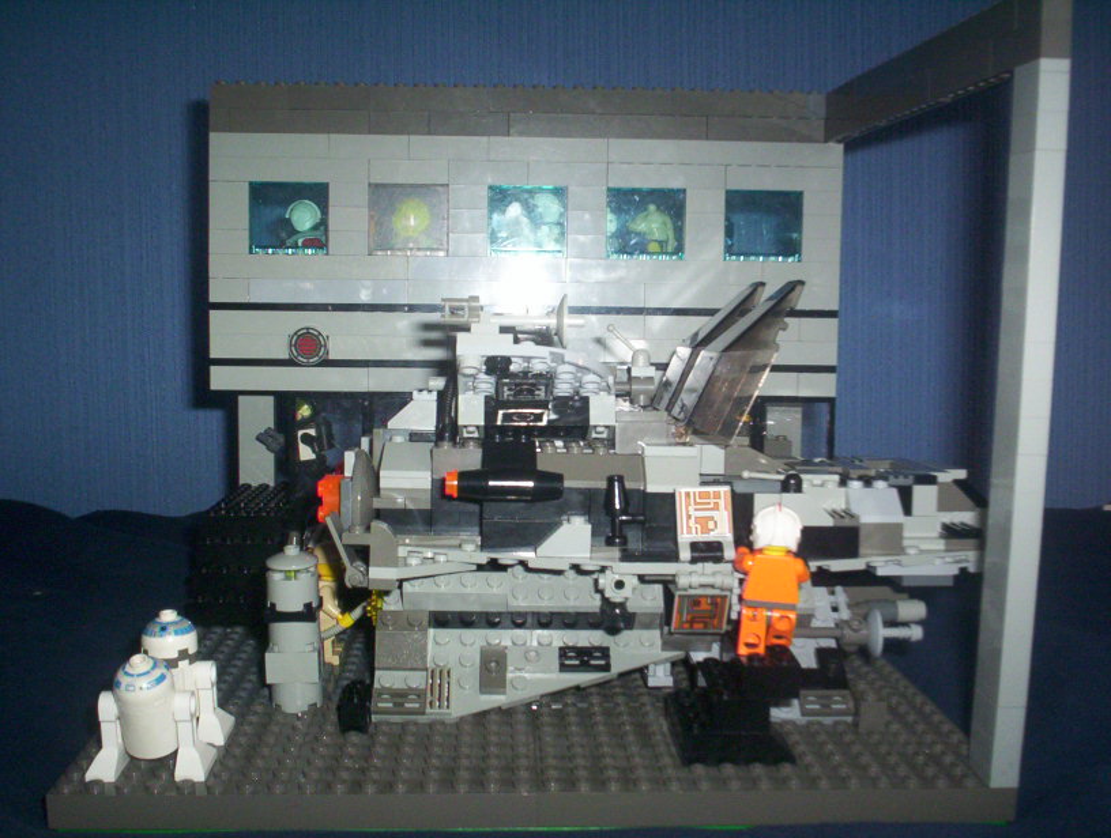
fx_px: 1222
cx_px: 556
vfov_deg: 37.9
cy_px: 419
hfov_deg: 48.9
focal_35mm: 38
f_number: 4.5
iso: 140
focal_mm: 4.99
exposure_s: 1/60
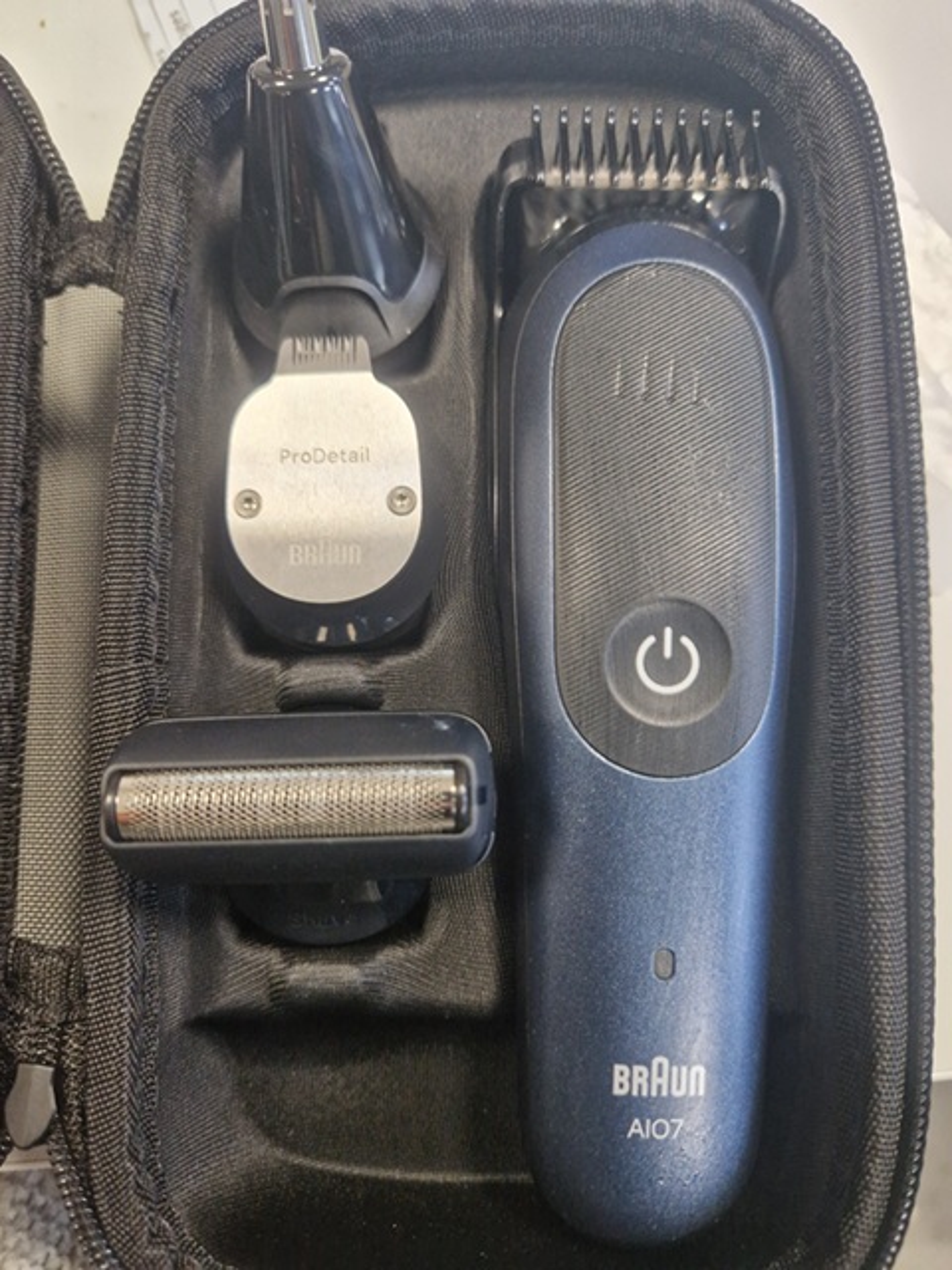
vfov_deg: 73.9
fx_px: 843
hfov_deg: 58.9
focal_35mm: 23
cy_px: 635
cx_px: 476
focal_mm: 5.4
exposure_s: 1/100
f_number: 1.8
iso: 800
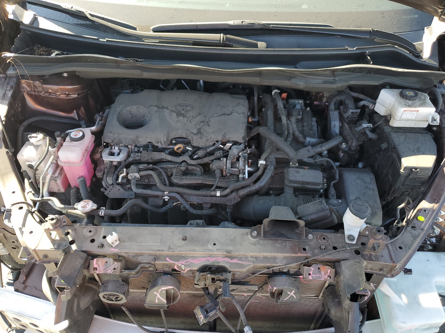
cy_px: 166
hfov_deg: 67.3
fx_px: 334
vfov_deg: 53.1
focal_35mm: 26
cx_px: 222
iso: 50
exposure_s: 1/217
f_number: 1.5
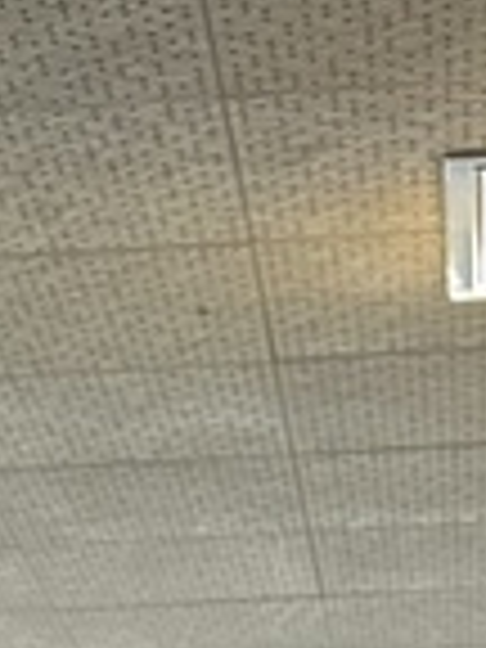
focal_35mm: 171
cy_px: 1962
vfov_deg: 9.2
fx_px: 3201
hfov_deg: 8.6
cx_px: -90
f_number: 1.78
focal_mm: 6.86
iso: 250
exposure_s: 1/60
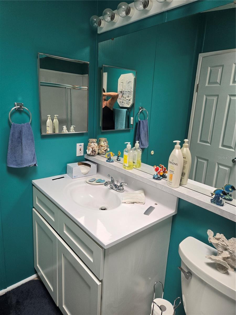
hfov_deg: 58.9
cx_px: 118
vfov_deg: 73.9
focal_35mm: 23
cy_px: 158
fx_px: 209
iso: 200
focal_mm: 5.4
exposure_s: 1/180
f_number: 1.8
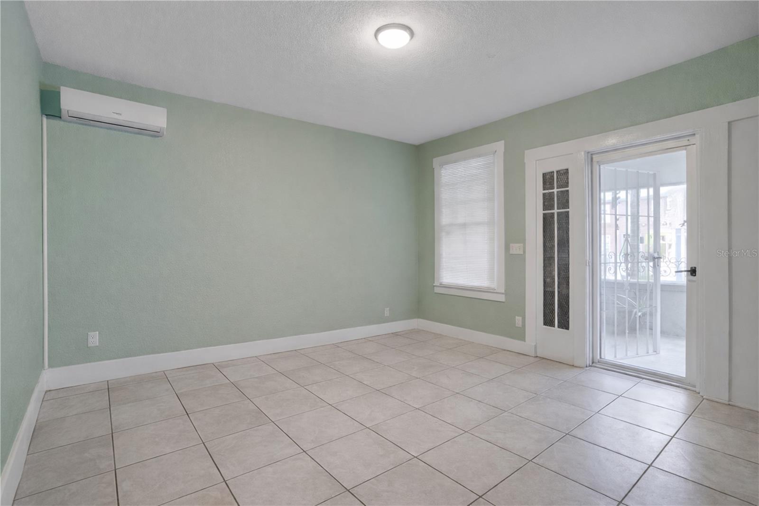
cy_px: 253
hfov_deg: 93.3
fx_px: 358
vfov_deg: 70.4
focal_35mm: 17
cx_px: 380
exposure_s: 1/350
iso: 640
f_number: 8
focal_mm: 17
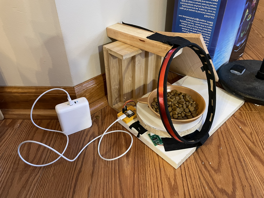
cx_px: 132
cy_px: 99
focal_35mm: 26
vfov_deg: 53.1
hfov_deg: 67.3
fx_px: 198
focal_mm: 4.2
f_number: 1.6
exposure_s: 1/40
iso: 500
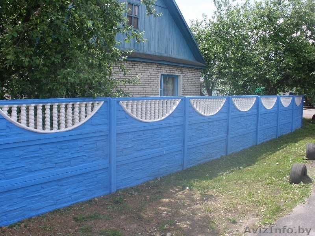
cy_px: 118
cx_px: 158
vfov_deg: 39.7
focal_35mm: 36
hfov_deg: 51.4
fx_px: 328
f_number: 5.6
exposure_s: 1/160
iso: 64
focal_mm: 6.3
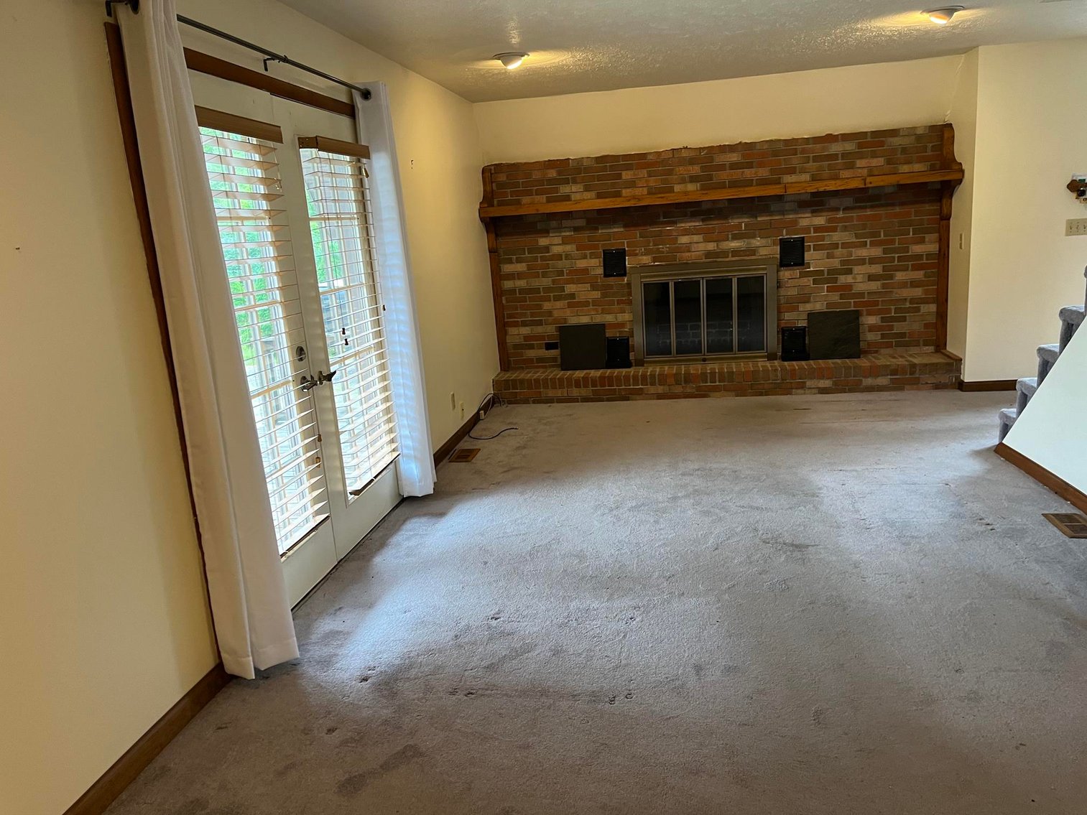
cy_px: 408
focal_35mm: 26
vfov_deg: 53.1
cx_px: 544
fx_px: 817
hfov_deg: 67.3
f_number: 1.6
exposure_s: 1/60
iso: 125
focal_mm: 5.1
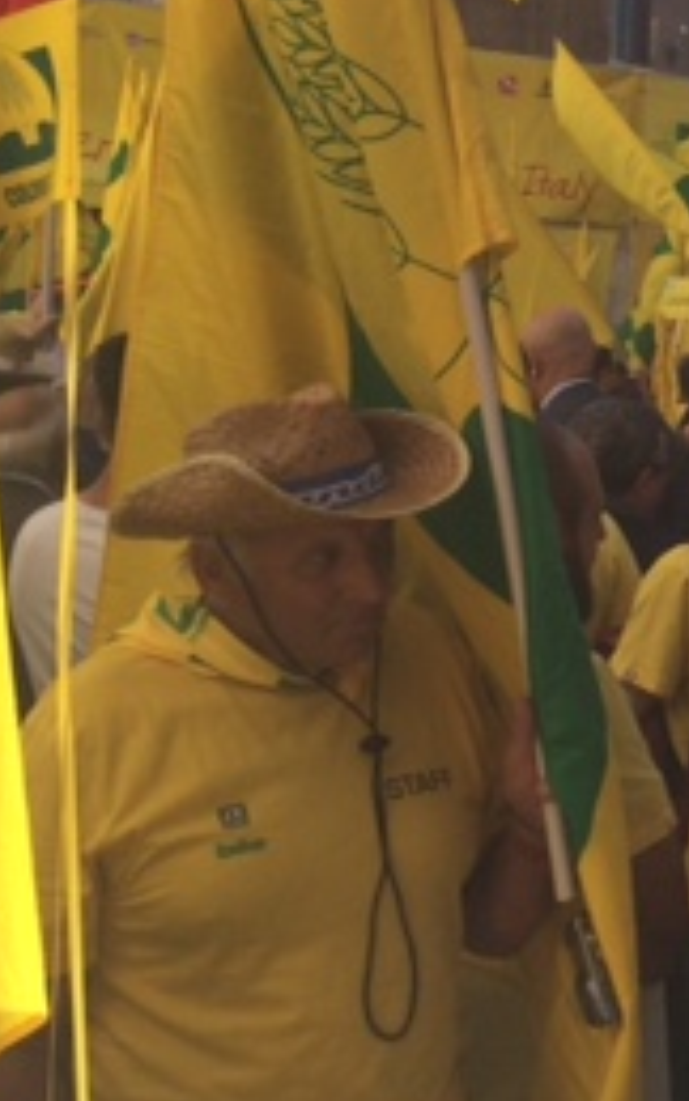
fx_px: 2282
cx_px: 995
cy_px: 221
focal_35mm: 76
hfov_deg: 15.9
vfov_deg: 26.6
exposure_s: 1/1520
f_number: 2.2
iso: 32
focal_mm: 4.15
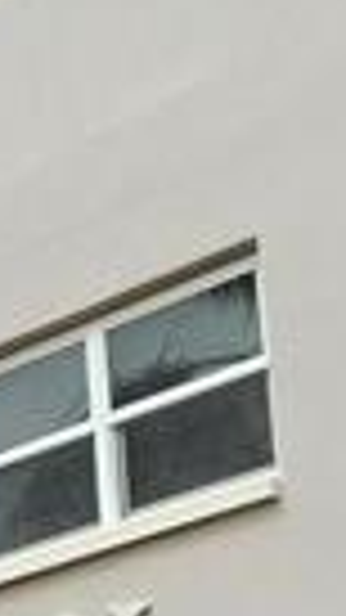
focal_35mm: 133
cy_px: 522
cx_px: -142
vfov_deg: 16.0
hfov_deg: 8.9
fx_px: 2171
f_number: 3.7
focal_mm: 4.5
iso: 80
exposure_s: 1/640
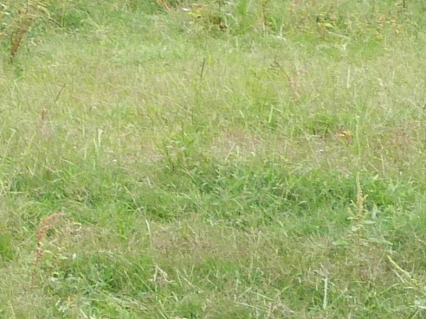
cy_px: -290
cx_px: -574
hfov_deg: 9.9
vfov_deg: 8.0
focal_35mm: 177
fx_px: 2178
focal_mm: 6.1
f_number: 4
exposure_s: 1/125
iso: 100
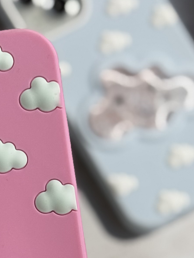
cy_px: 266
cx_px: -60
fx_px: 1217
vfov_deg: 12.0
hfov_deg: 9.0
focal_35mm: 163
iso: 64
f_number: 1.78
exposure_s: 1/4310
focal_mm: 6.76
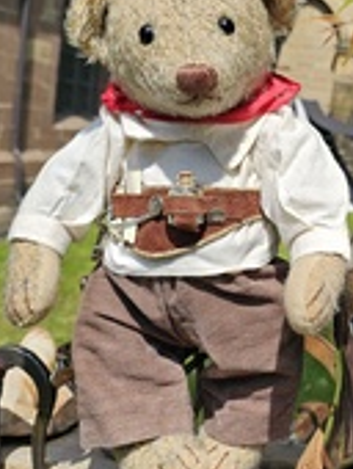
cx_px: 306
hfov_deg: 26.3
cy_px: 210
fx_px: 732
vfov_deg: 35.5
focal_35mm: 54
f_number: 1.7
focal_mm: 6.3
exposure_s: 1/832
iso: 10
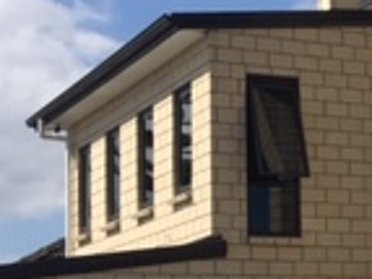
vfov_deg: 11.3
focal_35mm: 130
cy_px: 271
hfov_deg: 13.5
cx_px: 687
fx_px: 1396
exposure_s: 1/2262
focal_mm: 4.15
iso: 25
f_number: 2.2
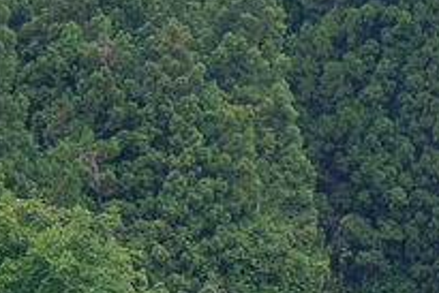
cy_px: 406
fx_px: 5211
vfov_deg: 3.2
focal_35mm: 427
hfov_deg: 4.8
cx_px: 565
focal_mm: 80
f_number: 5.6
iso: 320
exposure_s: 1/200
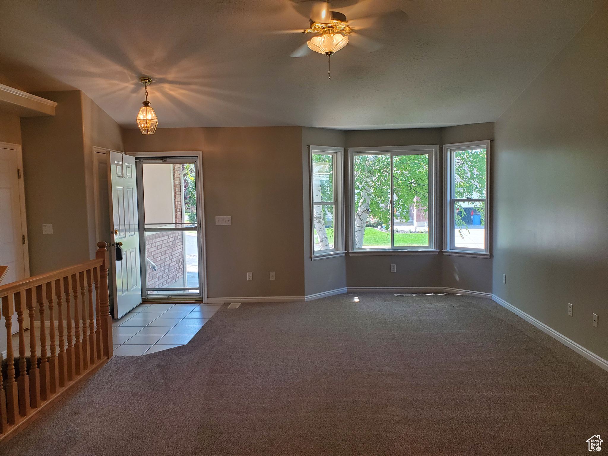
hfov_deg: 67.3
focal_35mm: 26
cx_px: 304
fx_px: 457
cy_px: 228
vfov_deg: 53.1
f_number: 2.4
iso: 100
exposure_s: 1/120
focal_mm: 4.3
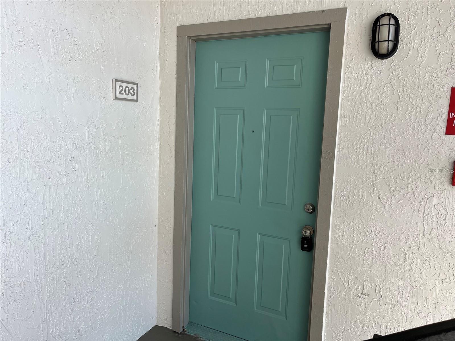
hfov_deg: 67.3
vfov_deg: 53.1
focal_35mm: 26
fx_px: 342
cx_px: 228
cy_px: 170
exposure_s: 1/447
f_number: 1.6
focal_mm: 5.1
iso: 50
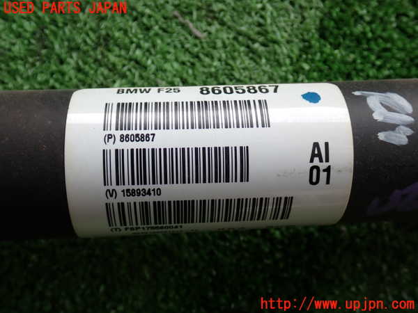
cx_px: 209
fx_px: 459
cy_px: 156
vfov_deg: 37.7
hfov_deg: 49.0
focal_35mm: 38
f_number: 2.7
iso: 100
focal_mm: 6.83
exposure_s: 1/80
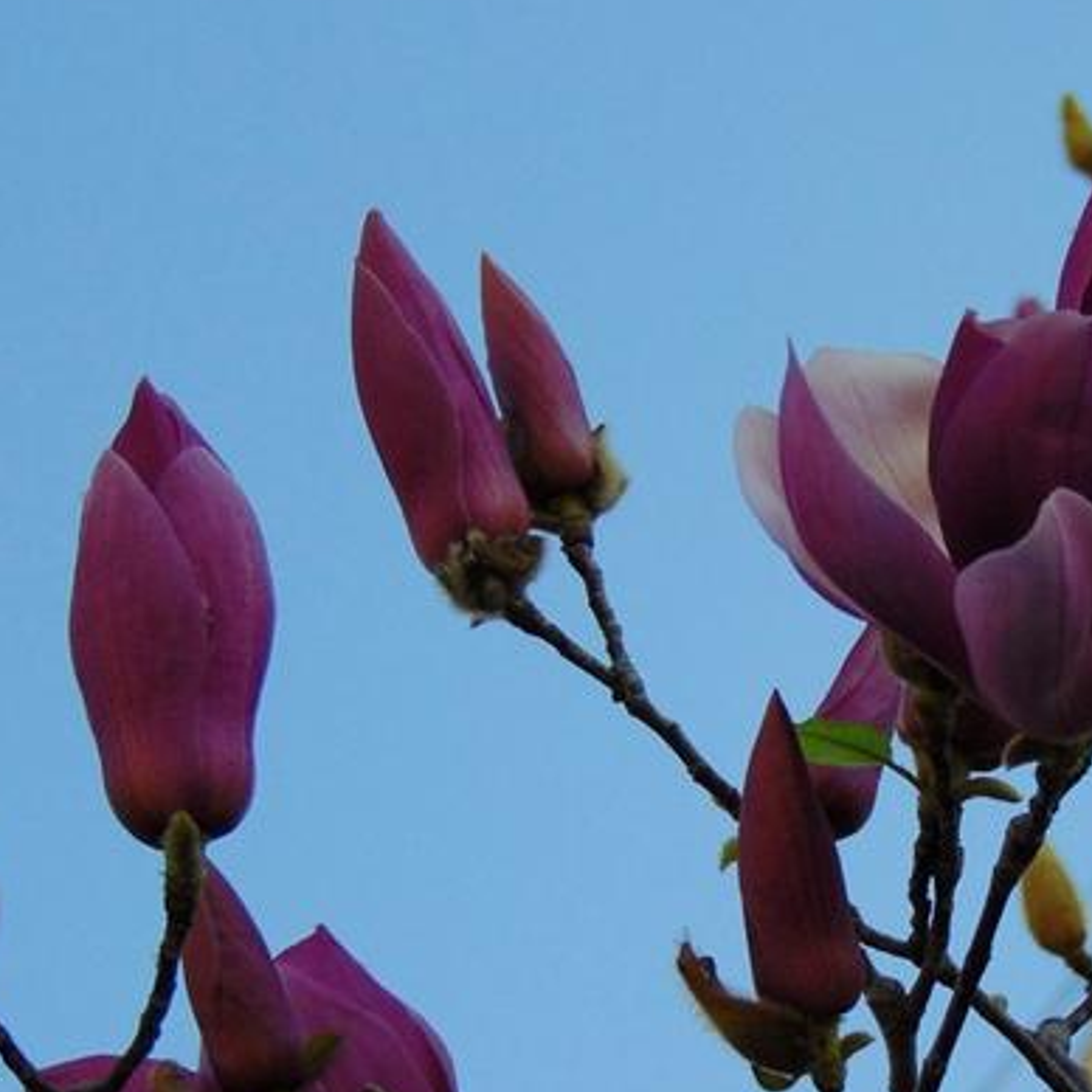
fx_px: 7780
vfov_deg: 8.0
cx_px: 941
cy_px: 670
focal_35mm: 218
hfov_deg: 8.0
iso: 80
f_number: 10.3
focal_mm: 23.9
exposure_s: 1/200
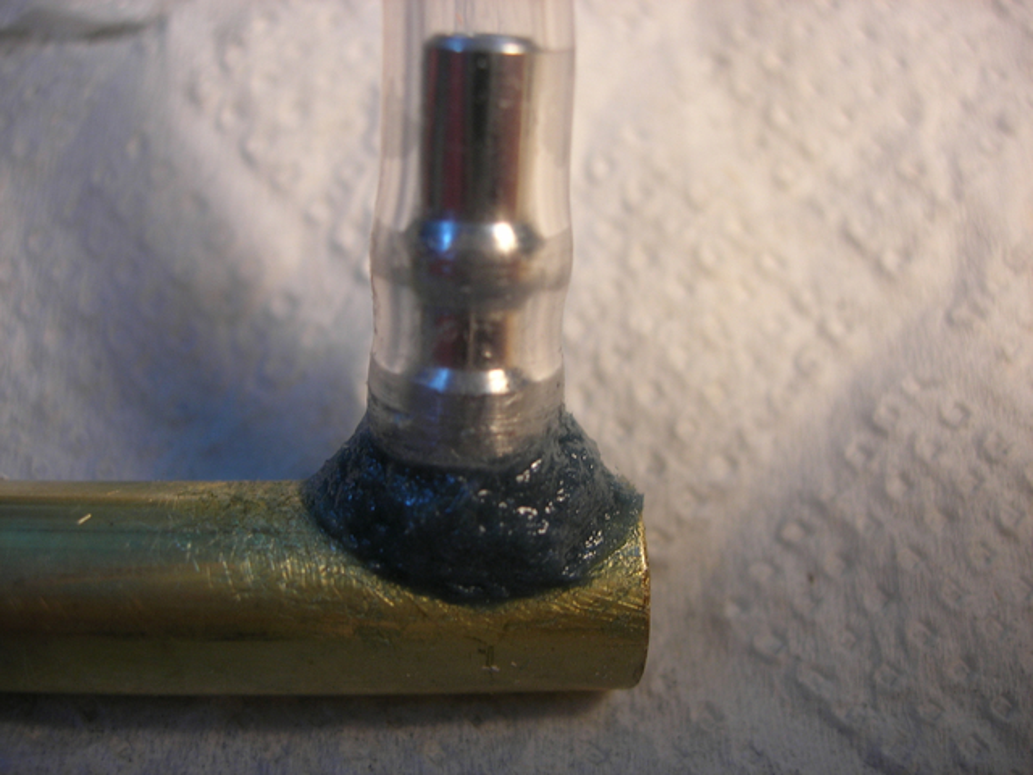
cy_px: 388
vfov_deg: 37.7
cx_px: 516
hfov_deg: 49.0
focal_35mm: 38
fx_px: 1134
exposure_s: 1/29.2
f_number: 2.8
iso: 64
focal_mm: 7.8
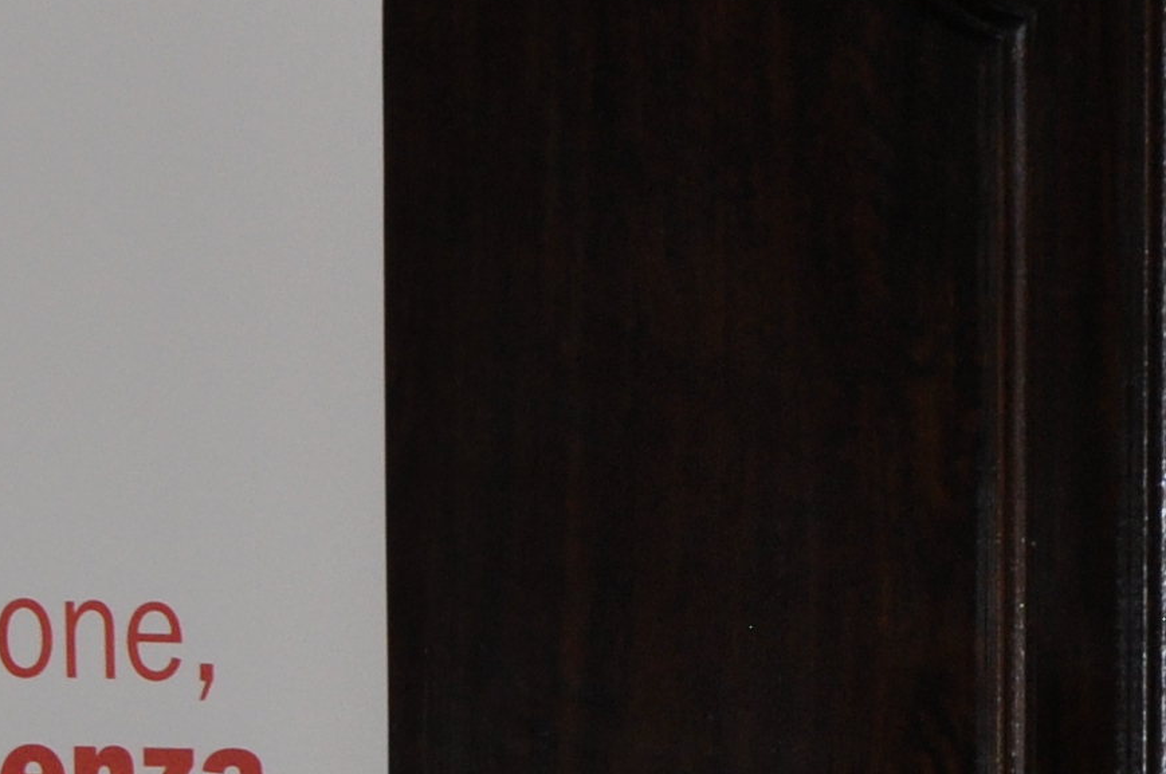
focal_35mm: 666
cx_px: 1060
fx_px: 21543
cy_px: 1235
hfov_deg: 3.1
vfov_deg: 2.1
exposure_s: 1/60
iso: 500
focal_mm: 90
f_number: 5.6
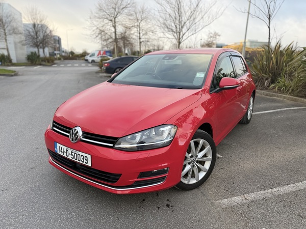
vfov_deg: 56.8
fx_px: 212
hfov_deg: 71.6
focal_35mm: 24
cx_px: 153
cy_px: 114
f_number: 1.78
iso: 80
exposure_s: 1/355
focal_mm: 6.76
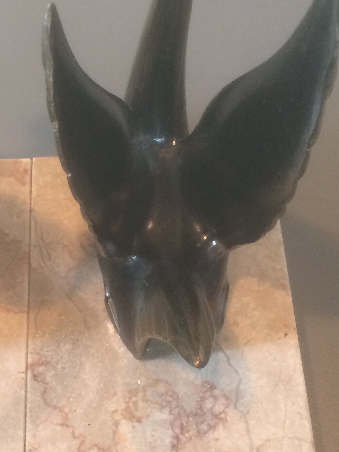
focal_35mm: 71
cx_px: 3
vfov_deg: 27.3
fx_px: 927
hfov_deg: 20.1
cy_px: 277
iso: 160
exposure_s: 1/33
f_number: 2.2
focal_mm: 4.15
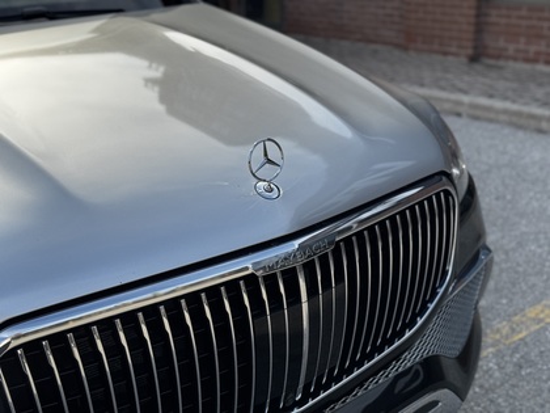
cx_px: 275
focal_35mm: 48
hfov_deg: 39.7
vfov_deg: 30.3
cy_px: 206
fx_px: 763
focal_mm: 6.76
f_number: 1.78
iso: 64
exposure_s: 1/1869
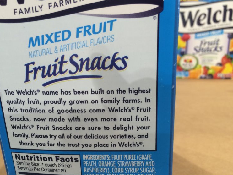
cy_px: 87
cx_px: 114
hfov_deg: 59.9
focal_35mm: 30
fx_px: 202
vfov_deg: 46.8
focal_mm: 4.15
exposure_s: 1/30
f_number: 2.2
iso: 64
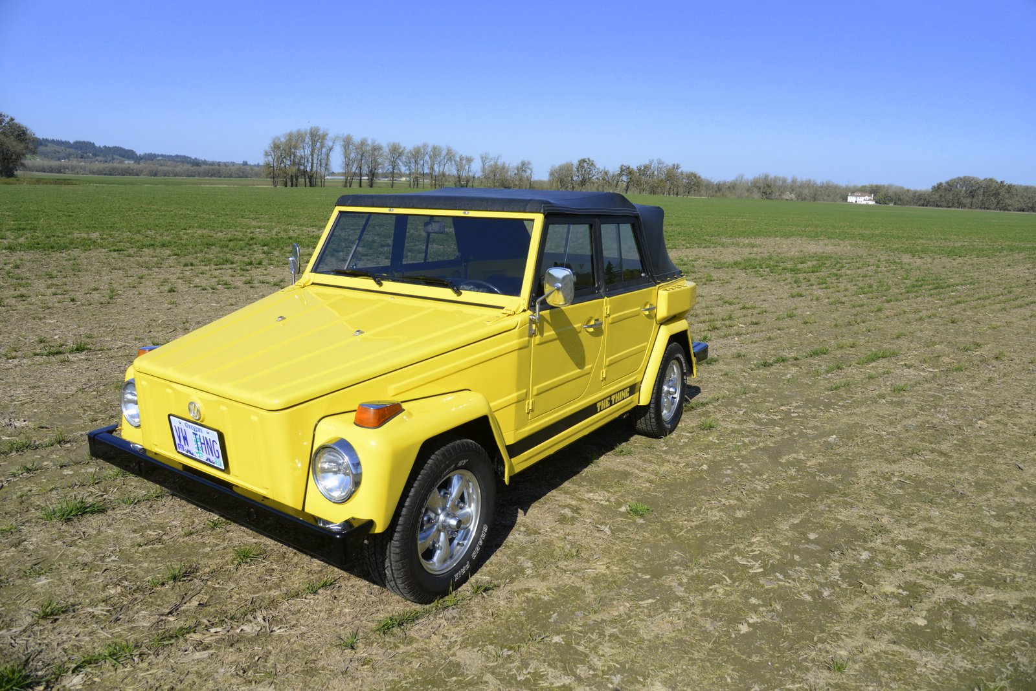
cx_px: 518
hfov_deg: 73.7
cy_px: 346
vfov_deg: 53.2
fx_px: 691
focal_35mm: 24
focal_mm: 24
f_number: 8
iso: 320
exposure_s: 1/800
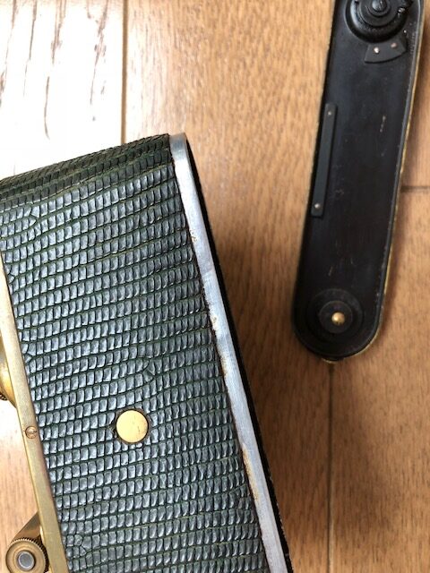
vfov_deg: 63.4
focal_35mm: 28
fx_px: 464
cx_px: 215
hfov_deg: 49.7
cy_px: 286
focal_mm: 4
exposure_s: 1/40
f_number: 1.8
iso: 25
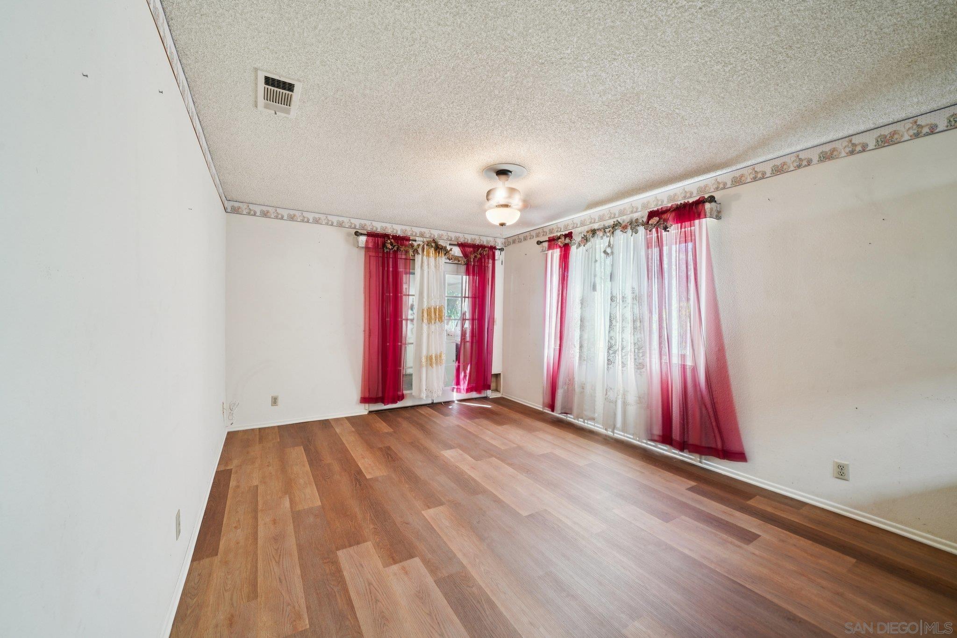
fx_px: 346
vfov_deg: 85.4
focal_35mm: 13
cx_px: 478
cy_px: 319
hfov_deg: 108.3
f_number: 8
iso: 400
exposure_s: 1/10
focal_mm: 13
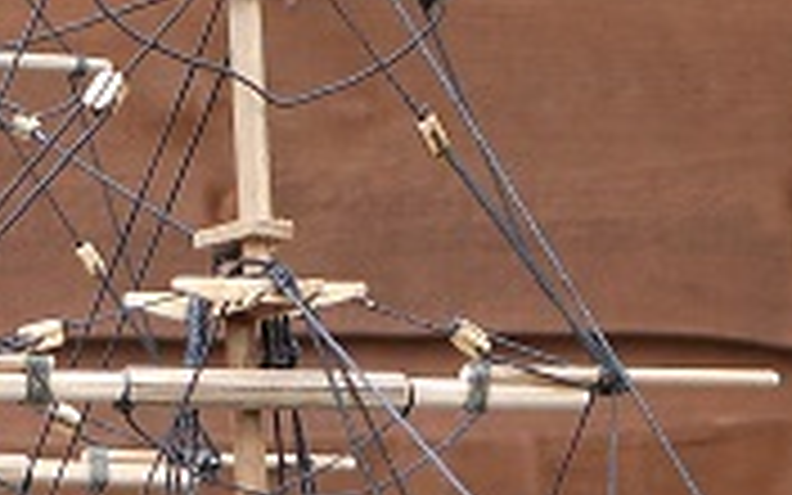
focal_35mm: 187
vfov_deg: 6.7
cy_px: 1130
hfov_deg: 11.1
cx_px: 104
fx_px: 4036
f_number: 3.6
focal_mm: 6.8
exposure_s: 1/80
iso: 80
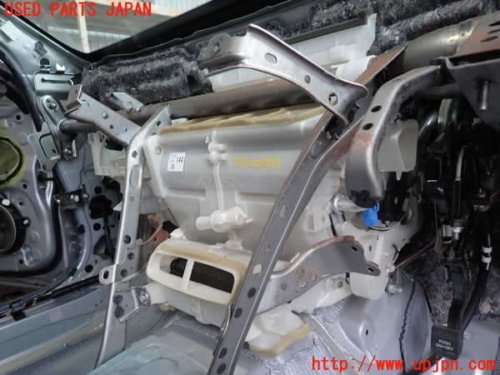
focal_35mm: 25
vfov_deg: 54.9
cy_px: 188
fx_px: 361
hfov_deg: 69.4
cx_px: 250
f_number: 2
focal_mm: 4.5
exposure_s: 1/60
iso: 200
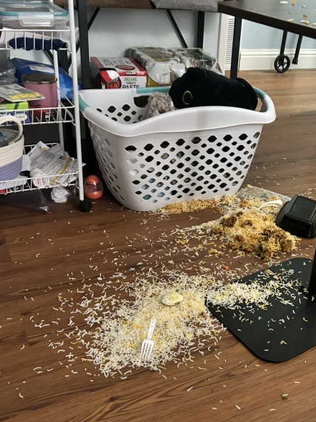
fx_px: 512
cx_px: 244
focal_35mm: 42
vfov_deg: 44.8
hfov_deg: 33.5
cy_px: 226
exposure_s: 1/34
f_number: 1.5
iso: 640
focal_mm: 5.7
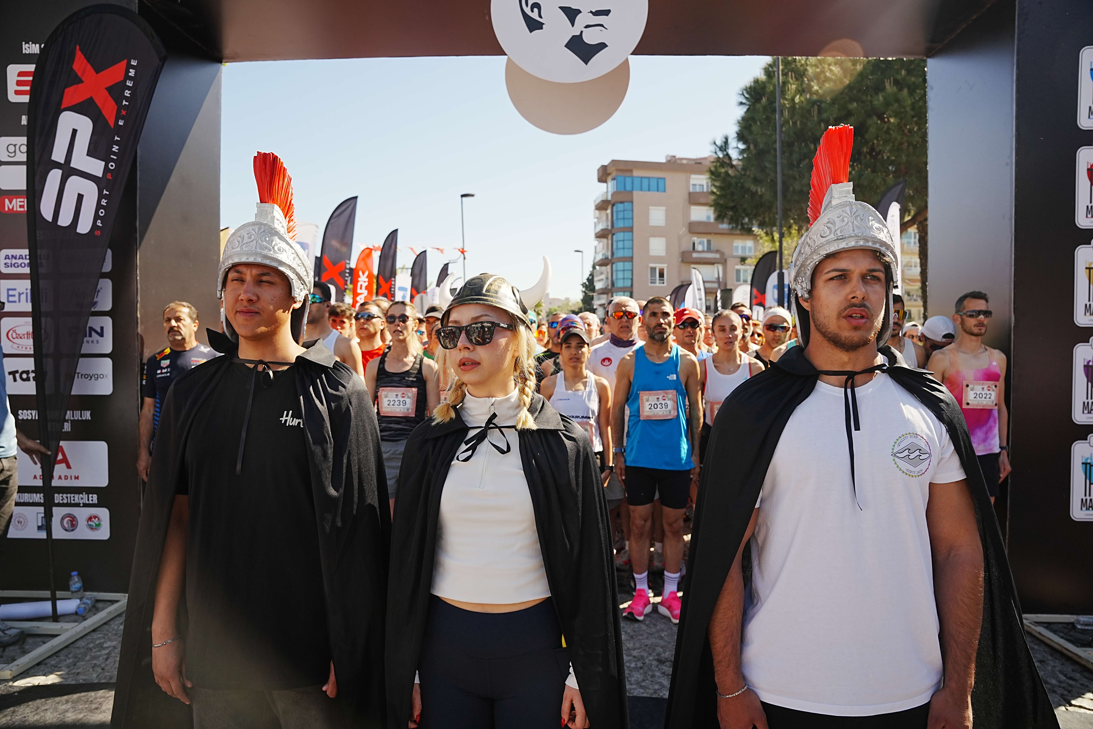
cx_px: 546
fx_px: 729
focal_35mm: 24
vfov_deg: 53.1
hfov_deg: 73.7
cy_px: 364
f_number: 5
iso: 200
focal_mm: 24
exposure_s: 1/800
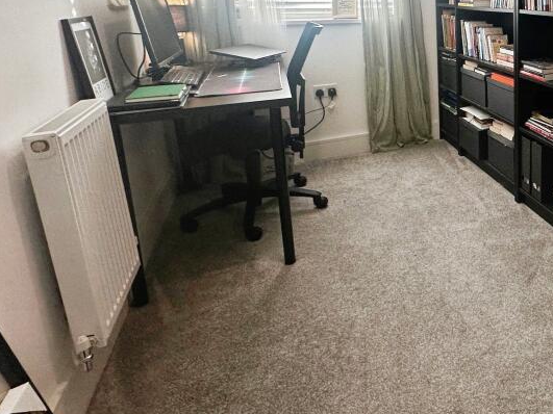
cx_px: 530
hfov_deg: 53.9
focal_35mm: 27
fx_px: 431
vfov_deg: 48.0
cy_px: 73
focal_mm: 2.22
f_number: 2.2
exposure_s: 1/100
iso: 100
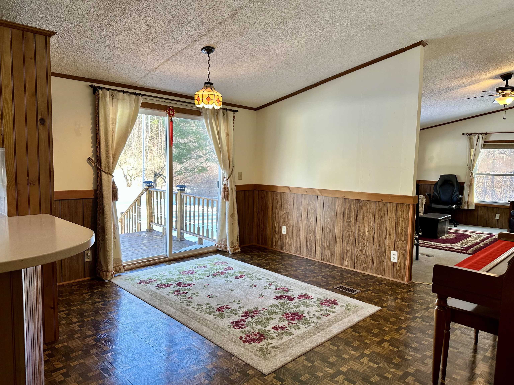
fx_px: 356
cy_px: 192
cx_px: 257
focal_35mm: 24
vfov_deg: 56.8
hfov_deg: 71.6
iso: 100
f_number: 1.78
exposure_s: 1/120
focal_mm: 6.86
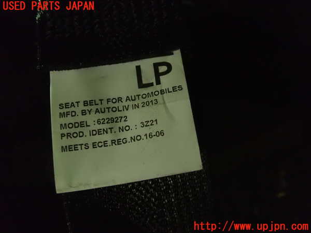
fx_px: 270
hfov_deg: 60.0
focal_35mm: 30
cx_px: 156
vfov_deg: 46.8
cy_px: 116
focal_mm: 5.5
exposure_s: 1/15
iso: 1600
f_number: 2.3
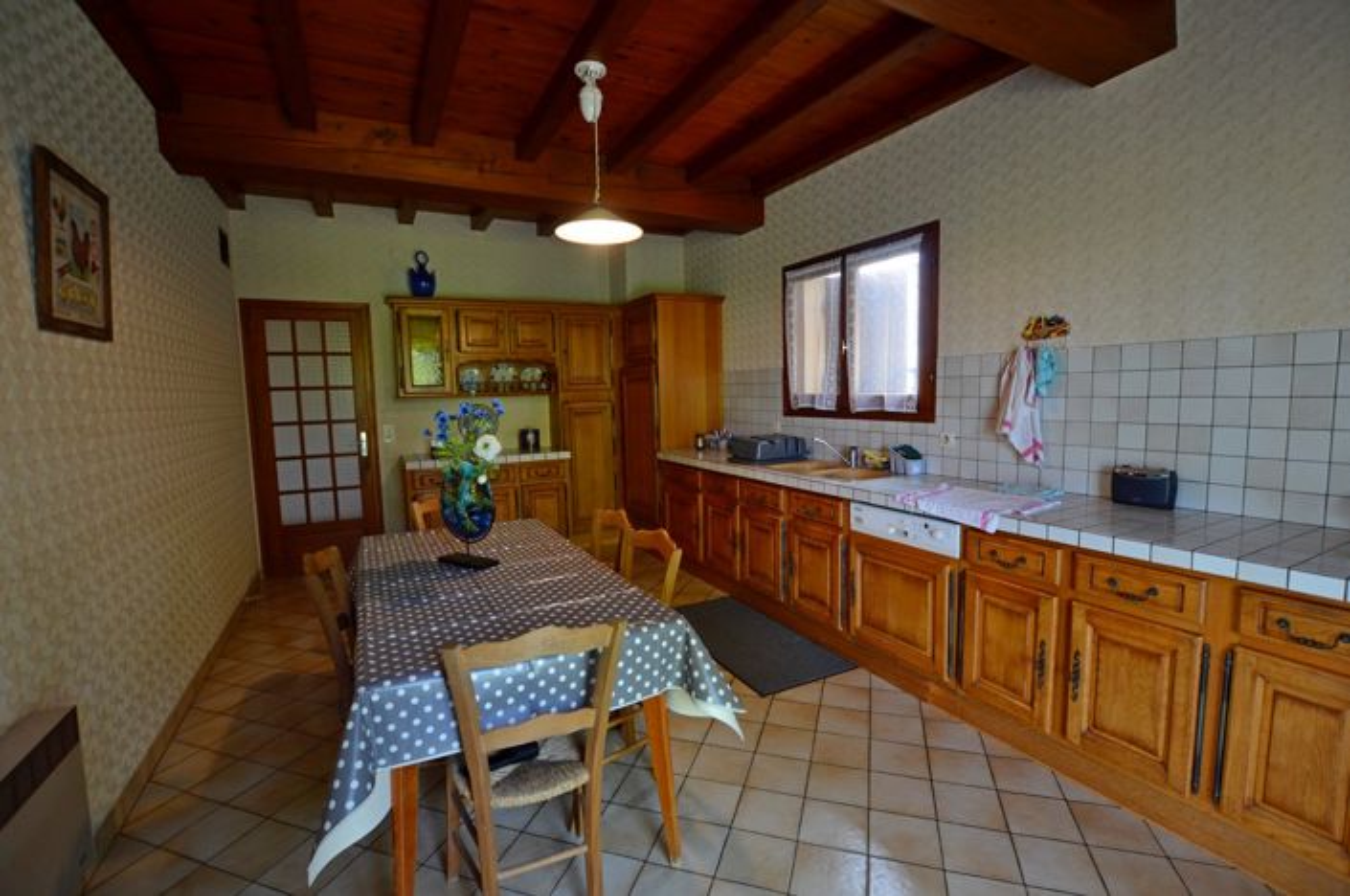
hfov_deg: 100.5
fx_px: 562
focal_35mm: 15
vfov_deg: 77.2
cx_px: 675
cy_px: 448
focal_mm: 10
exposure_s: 1/60
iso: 400
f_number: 3.5
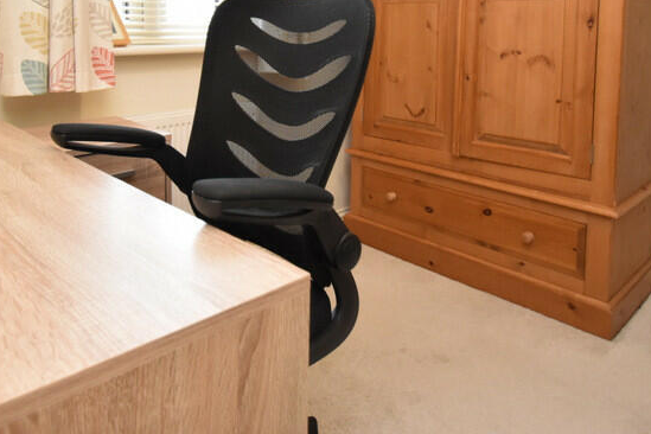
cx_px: 298
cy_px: 33
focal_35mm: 28
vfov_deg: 42.1
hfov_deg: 65.4
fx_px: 506
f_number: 4
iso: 1600
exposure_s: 1/100
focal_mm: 10
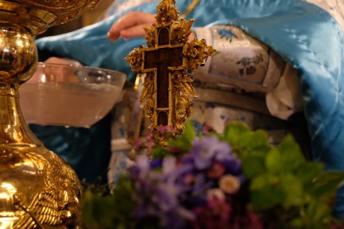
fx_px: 564
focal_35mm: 59
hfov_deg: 33.9
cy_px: 114
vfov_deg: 23.0
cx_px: 172
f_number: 3.6
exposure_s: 1/200
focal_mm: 39
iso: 5000
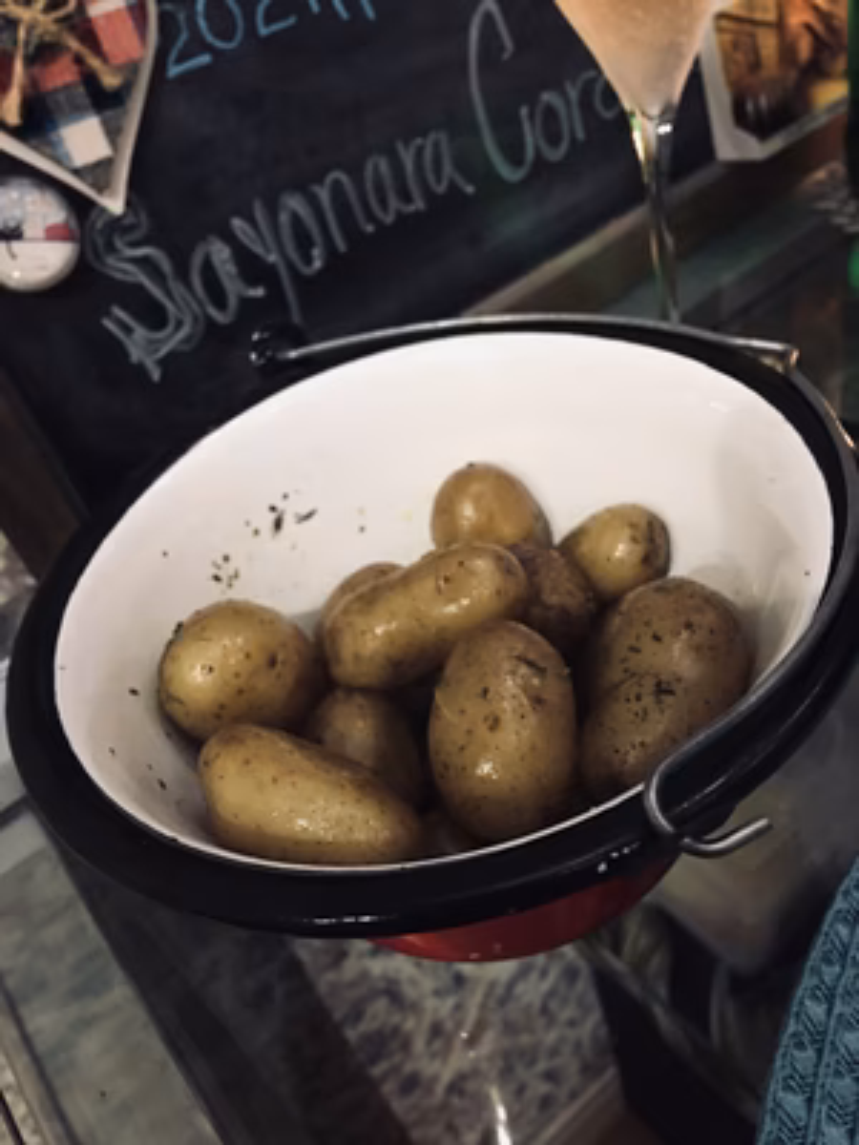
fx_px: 960
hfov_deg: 48.2
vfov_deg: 61.7
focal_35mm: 29
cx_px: 430
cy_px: 572
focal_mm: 4.15
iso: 80
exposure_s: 1/4
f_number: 2.2
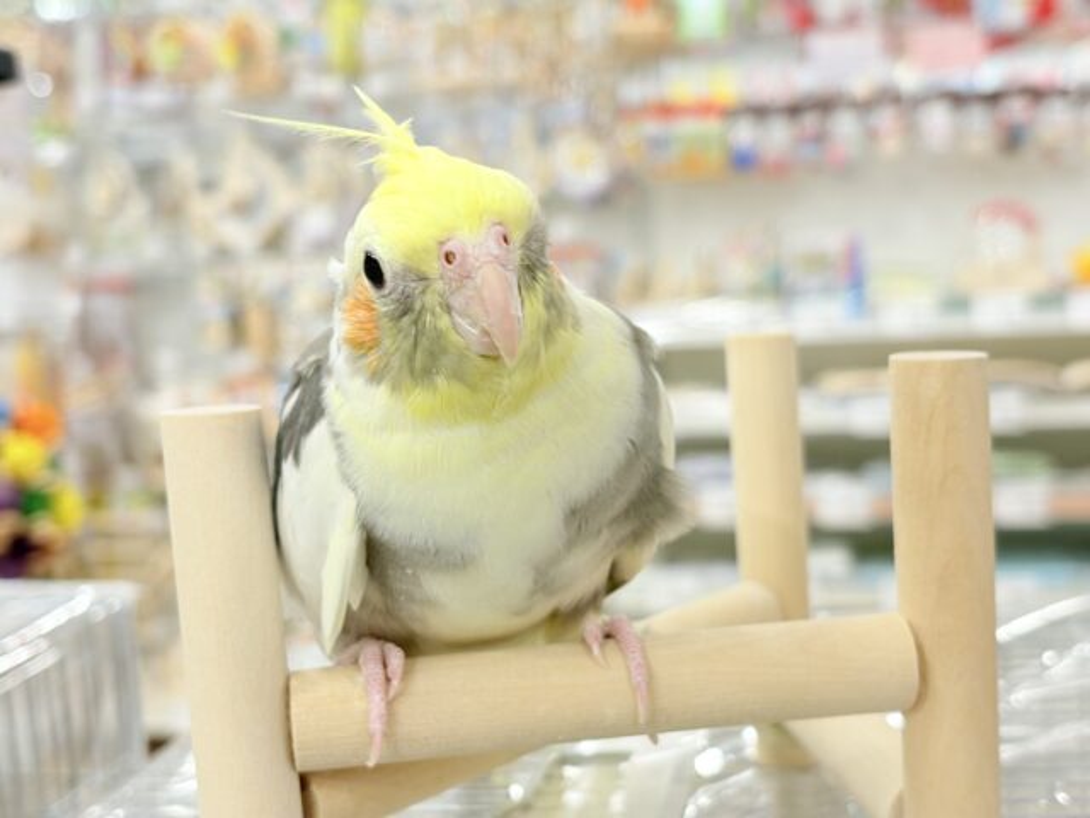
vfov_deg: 28.0
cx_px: 545
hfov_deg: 36.8
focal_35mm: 52
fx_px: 1637
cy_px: 409
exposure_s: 1/50
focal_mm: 5.96
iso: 50
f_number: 1.6
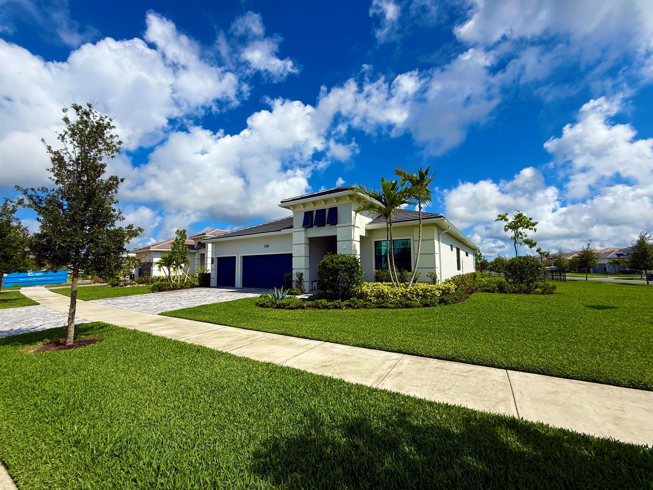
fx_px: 264
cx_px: 326
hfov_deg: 102.1
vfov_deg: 85.7
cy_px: 245
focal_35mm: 14
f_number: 2.2
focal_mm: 2.22
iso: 50
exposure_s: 1/3663
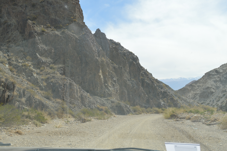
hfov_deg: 41.8
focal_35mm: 47
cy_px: 63
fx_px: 296
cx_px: 97
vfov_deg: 28.6
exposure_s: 1/200
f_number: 8
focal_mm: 24
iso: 100
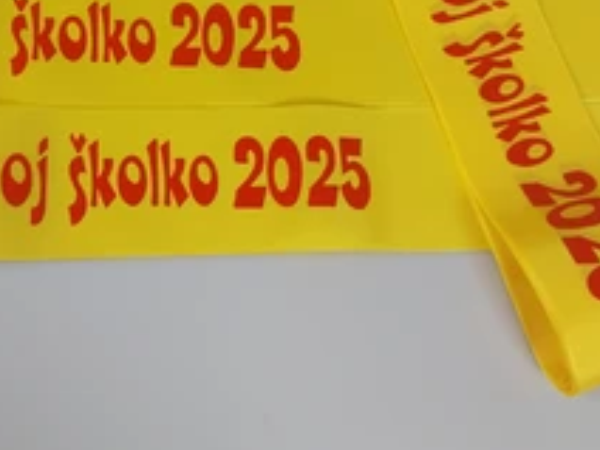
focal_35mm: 49
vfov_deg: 28.7
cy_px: 57
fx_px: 849
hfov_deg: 38.2
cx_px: 173
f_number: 1.8
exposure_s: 1/50
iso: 100
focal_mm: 4
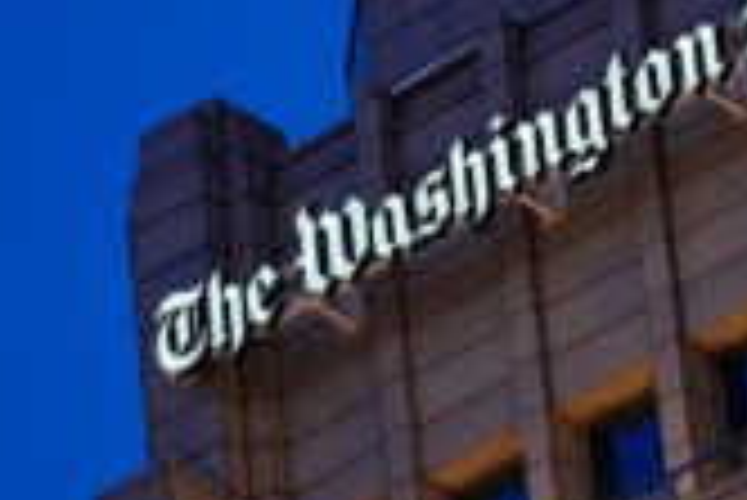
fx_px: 10508
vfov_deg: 2.7
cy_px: 153
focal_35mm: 506
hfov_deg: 4.1
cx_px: 652
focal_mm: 200
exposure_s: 1/200
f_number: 2.8
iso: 1000
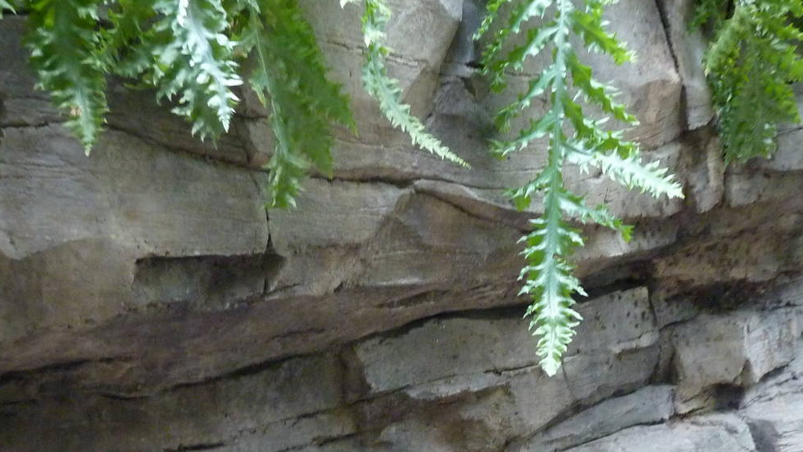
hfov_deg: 46.2
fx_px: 937
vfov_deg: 27.0
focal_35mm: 44
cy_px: 283
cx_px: 471
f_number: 3.3
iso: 400
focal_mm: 4.1
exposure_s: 1/13
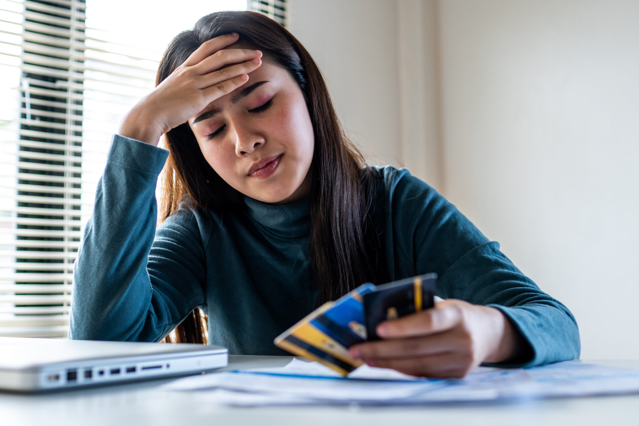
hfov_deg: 43.6
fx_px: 799
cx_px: 320
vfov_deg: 29.9
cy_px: 213
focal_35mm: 45
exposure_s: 1/160
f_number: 2.5
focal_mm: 30
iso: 100
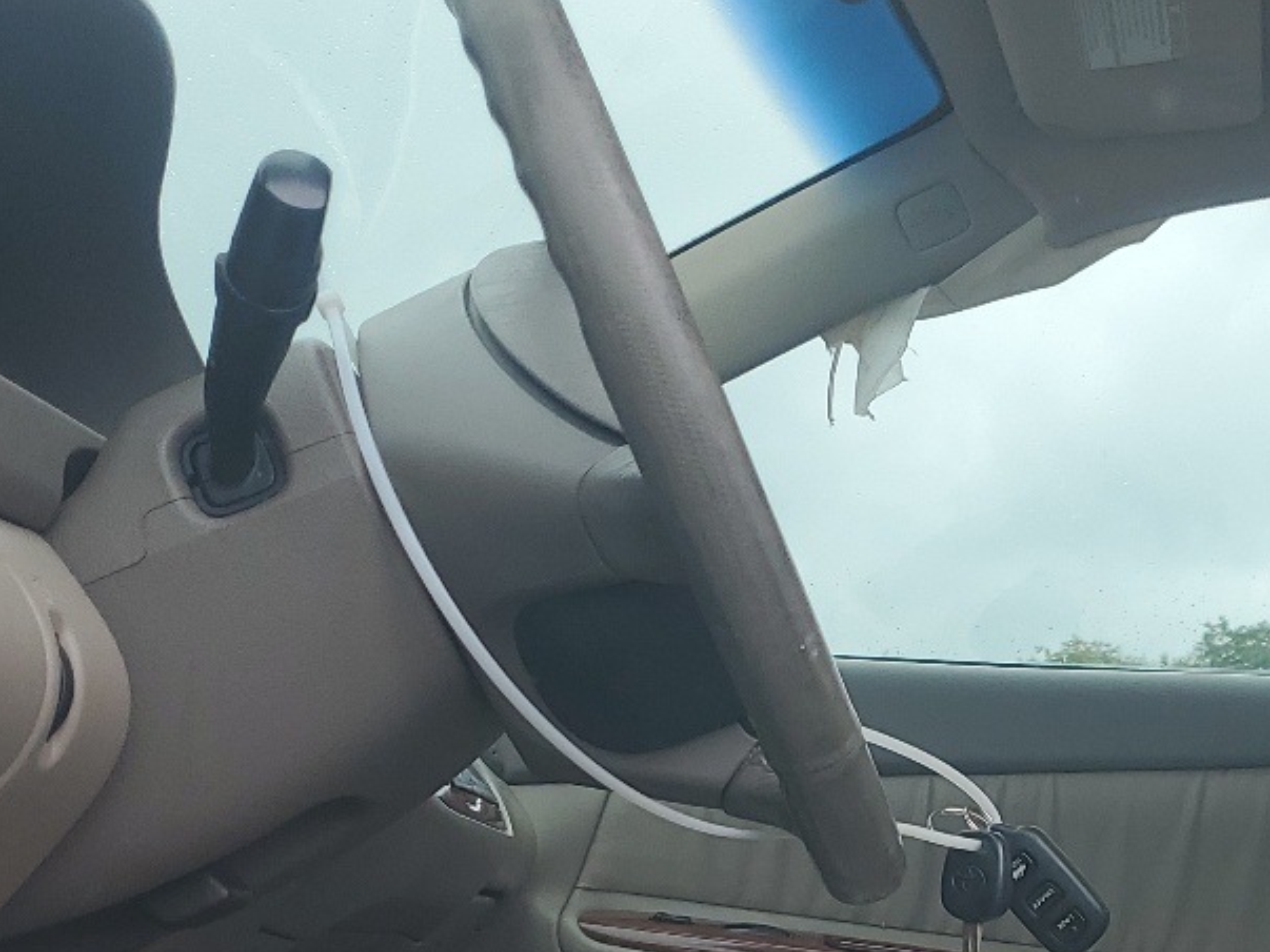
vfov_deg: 20.4
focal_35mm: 69
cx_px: 1093
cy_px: 1026
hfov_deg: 27.4
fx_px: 2531
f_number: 1.5
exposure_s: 1/1111
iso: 50
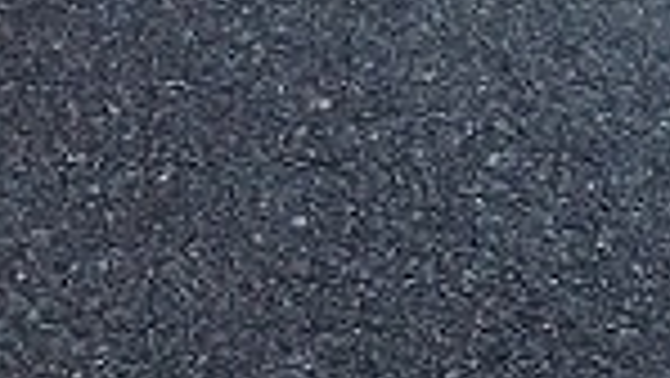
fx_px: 3182
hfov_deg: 11.7
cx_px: 866
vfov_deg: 6.6
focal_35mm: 179
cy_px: -362
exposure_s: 1/120
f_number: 2.4
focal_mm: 4.28
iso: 100
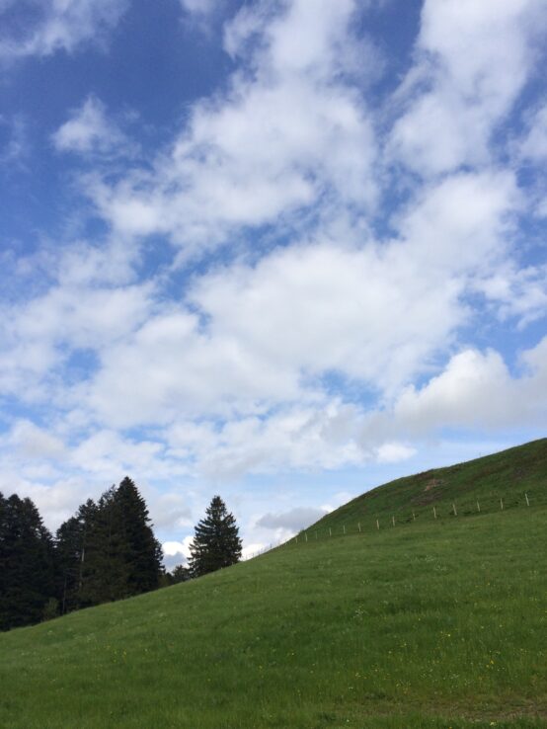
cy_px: 364
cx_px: 274
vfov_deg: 61.6
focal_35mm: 29
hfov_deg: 48.3
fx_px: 611
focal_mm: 4.15
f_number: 2.2
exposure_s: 1/2740
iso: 32
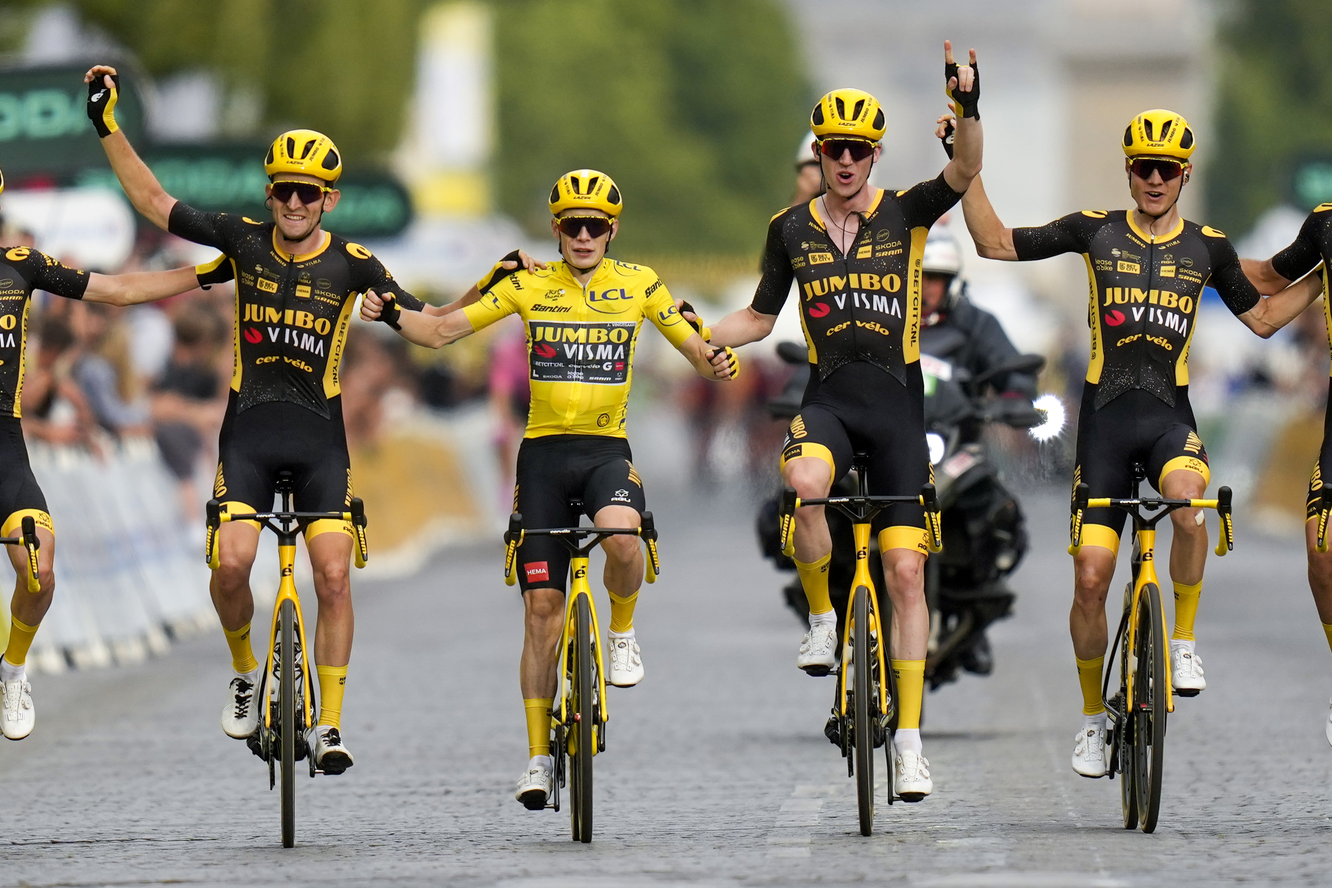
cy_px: 231
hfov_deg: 3.0
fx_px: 25158
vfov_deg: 2.0
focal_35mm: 680
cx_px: 824
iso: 400
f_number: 2.8
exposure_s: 1/2000
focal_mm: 400
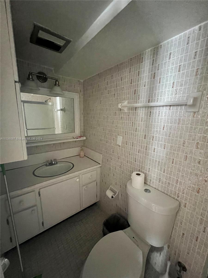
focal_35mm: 13
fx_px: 104
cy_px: 139
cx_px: 104
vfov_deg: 106.2
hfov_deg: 89.9
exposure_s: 1/37
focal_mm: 1.57
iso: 1250
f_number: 1.8
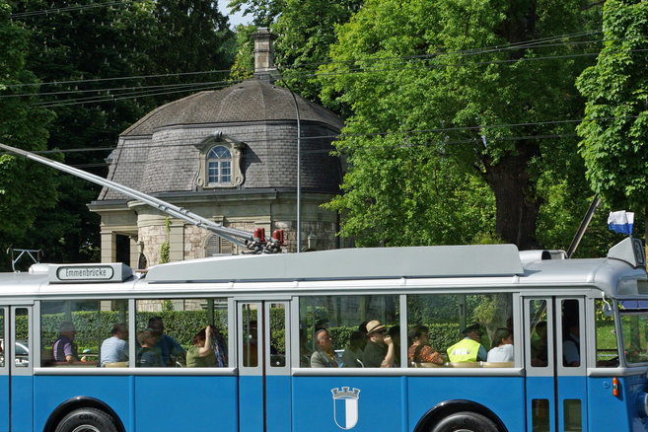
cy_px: 196
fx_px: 1726
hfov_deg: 21.3
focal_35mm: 96
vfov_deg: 14.3
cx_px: 338
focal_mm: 35
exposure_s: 1/800
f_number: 8
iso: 320
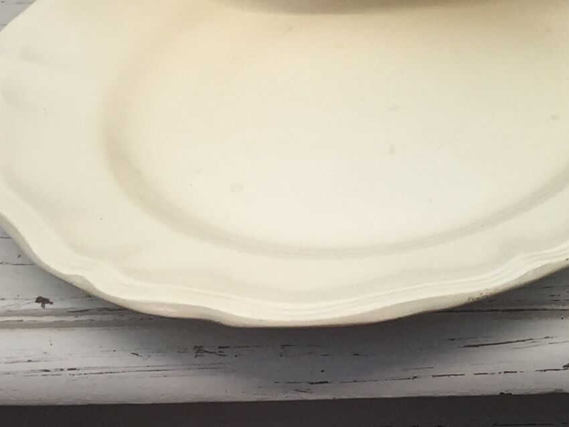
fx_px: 1825
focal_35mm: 111
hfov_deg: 16.7
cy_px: -224
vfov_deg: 12.6
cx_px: 742
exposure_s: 1/169
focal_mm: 4.15
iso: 32
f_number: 2.2
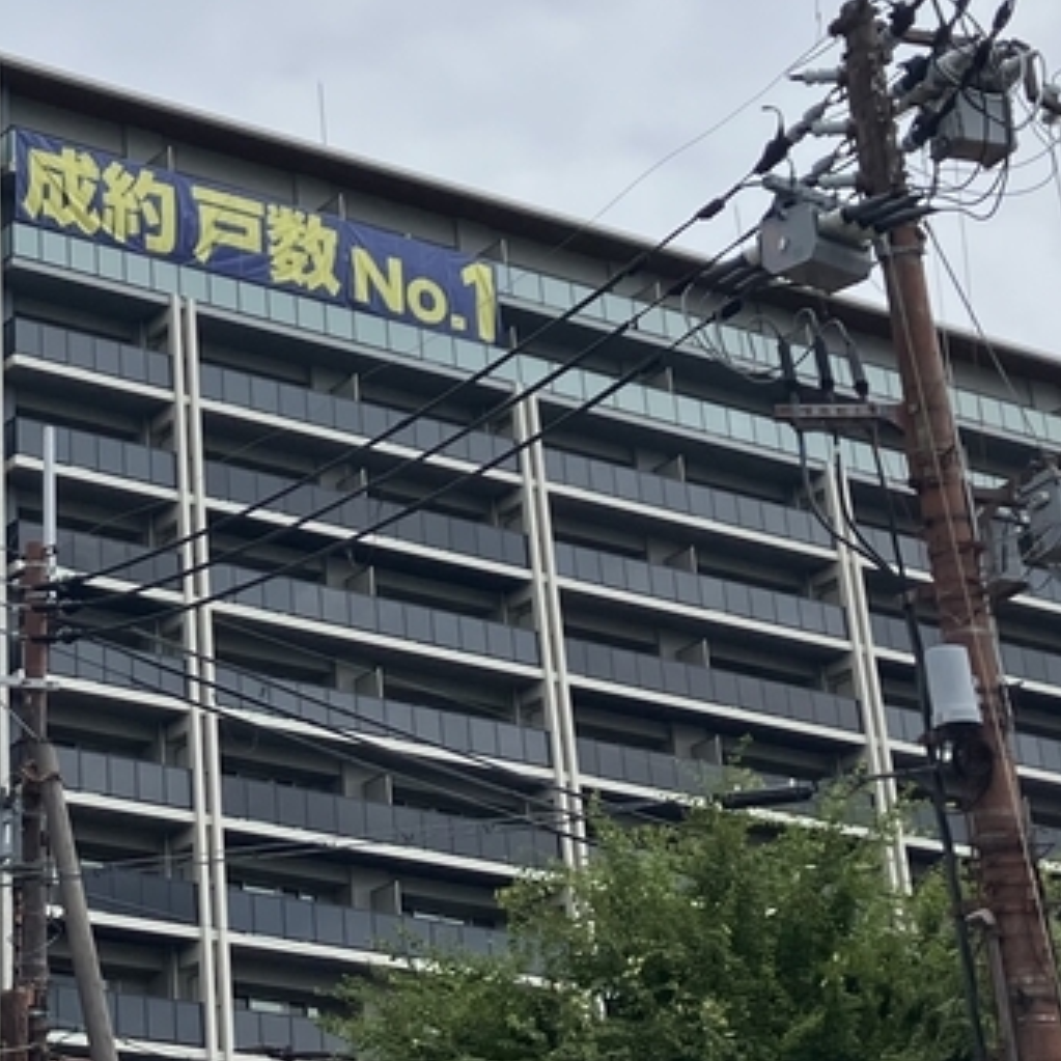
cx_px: -65
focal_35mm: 87
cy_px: 196
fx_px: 3017
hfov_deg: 19.2
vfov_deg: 19.7
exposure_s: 1/5405
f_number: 1.8
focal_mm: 3.99
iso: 32
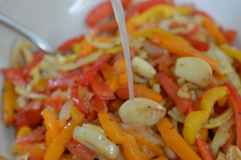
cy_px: 80
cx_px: 120
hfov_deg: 33.4
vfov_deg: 22.6
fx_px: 401
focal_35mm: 60
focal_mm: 40
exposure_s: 1/80
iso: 400
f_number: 4.5
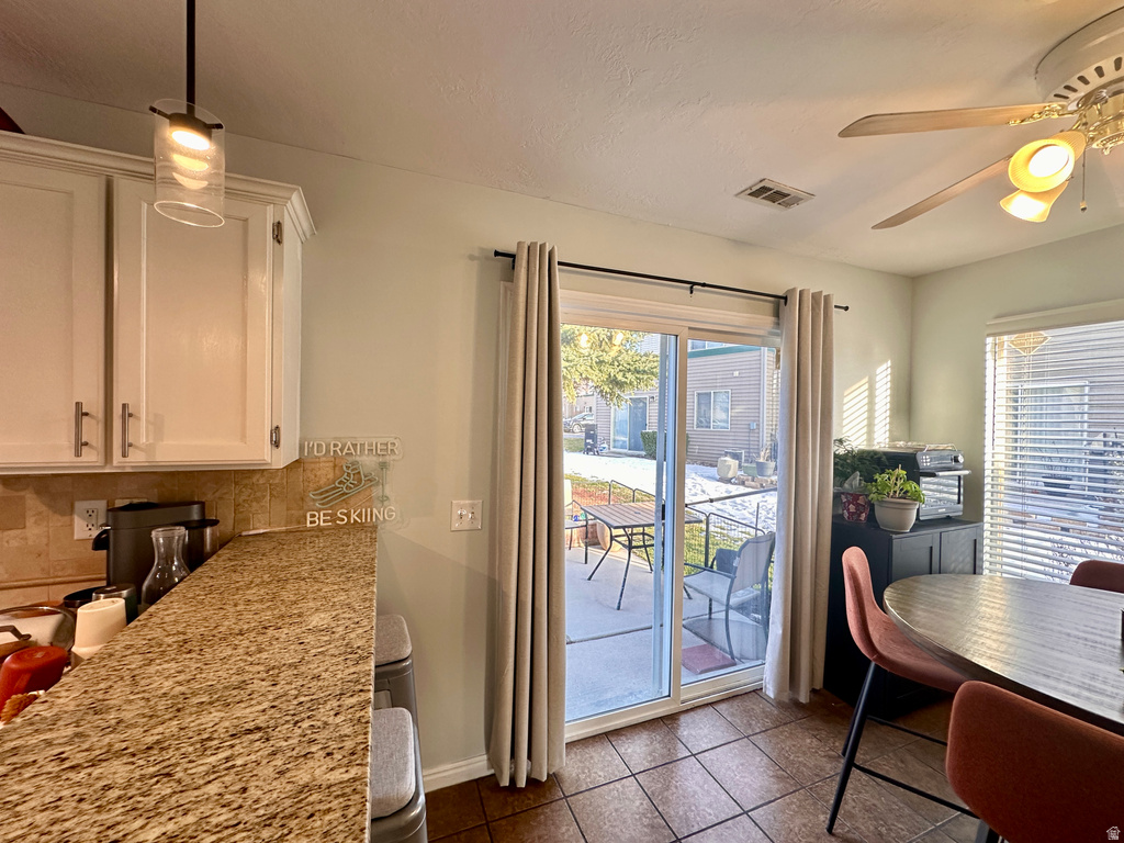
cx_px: 562
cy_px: 422
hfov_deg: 102.1
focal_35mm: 14
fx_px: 455
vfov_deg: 85.7
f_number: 2.2
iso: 200
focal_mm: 2.22
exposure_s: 1/120
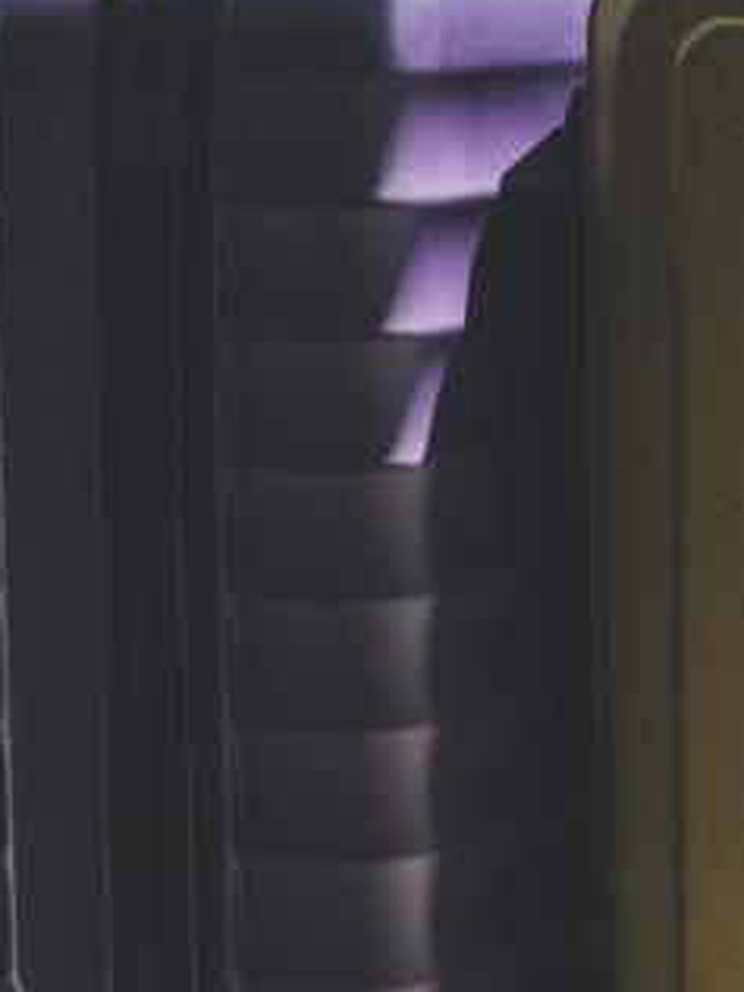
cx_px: 1193
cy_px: 369
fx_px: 5760
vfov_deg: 9.8
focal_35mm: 201
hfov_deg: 7.2
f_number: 1.8
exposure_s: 1/2000
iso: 100
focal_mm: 55
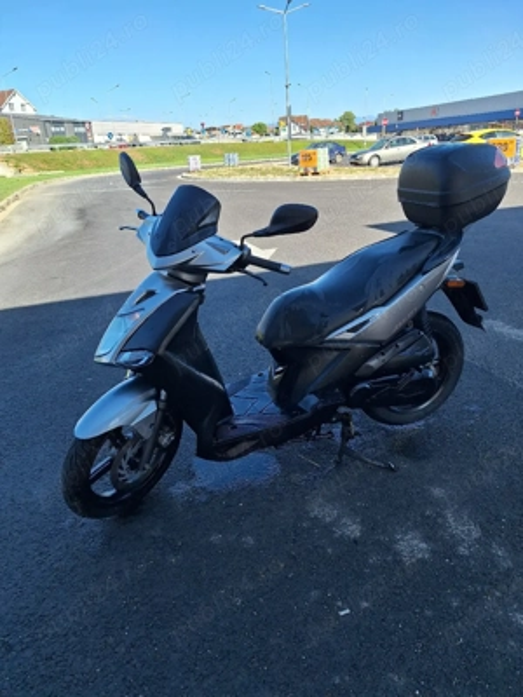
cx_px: 262
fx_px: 463
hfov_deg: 58.9
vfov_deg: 73.9
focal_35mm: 23
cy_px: 348
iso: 40
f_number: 1.8
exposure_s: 1/1429
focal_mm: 5.54
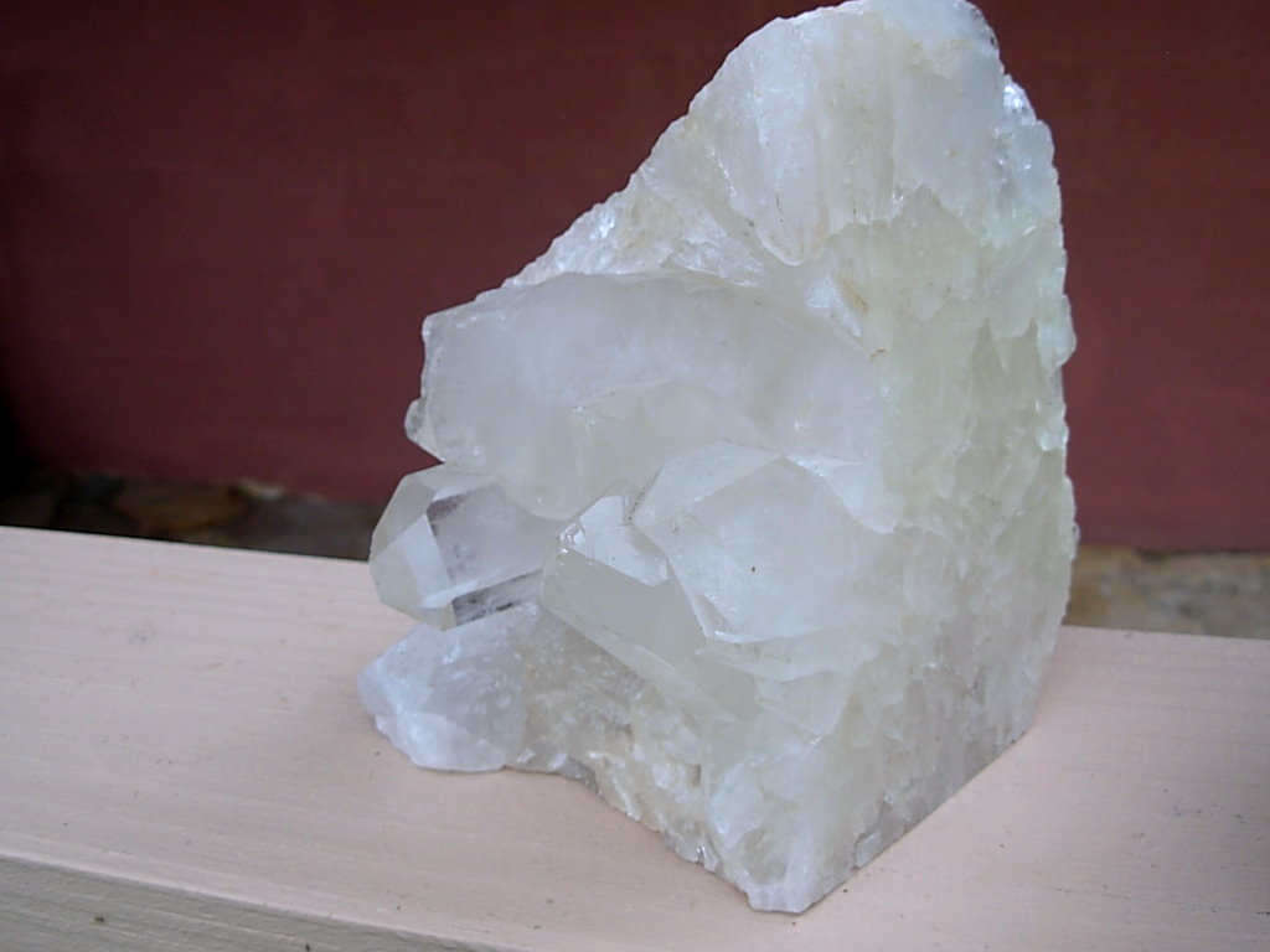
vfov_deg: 37.7
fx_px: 1394
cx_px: 635
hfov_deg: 49.0
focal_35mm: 38
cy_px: 476
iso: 50
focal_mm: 6.3
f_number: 2.9
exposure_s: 1/352
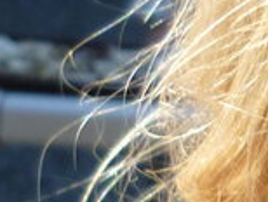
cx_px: 633
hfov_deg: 7.2
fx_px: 1993
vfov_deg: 5.7
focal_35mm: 257
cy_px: -115
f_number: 2.8
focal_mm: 5.5
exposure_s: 1/500
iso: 80
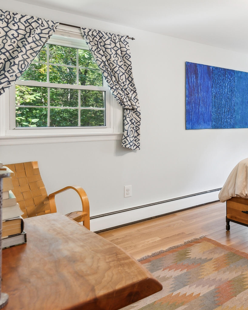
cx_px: 263
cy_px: 130
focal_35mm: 31
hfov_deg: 39.7
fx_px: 284
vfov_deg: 56.9
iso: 320
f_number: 7.1
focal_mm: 16
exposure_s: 1/6
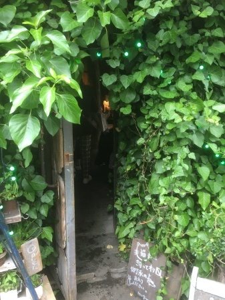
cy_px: 150
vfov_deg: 61.7
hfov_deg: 48.2
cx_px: 112
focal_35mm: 29
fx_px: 252
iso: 50
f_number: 2.2
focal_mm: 4.15
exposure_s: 1/30
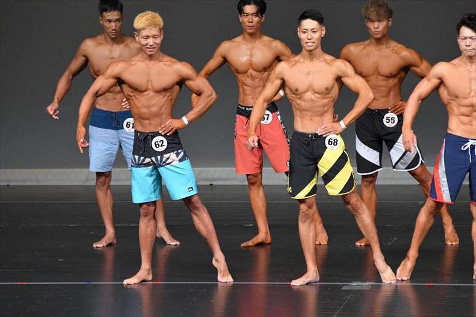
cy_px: 158
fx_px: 4163
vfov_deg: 4.4
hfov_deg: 6.5
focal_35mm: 315
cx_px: 238
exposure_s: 1/400
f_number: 5.6
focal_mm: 210
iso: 4000
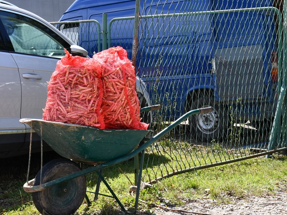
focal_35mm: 74
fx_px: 614
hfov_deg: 26.3
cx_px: 155
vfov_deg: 19.9
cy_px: 95
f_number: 8
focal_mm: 35
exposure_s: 1/250
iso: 200
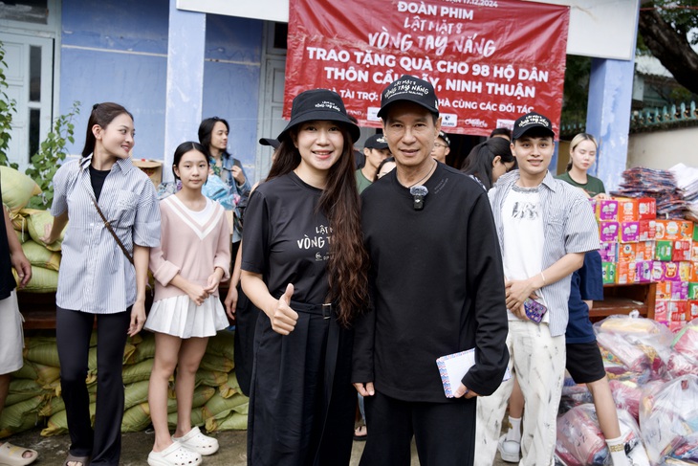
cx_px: 349
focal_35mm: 33
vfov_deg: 39.9
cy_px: 233
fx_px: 642
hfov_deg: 57.1
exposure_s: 1/200
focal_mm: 33.1
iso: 250
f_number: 4
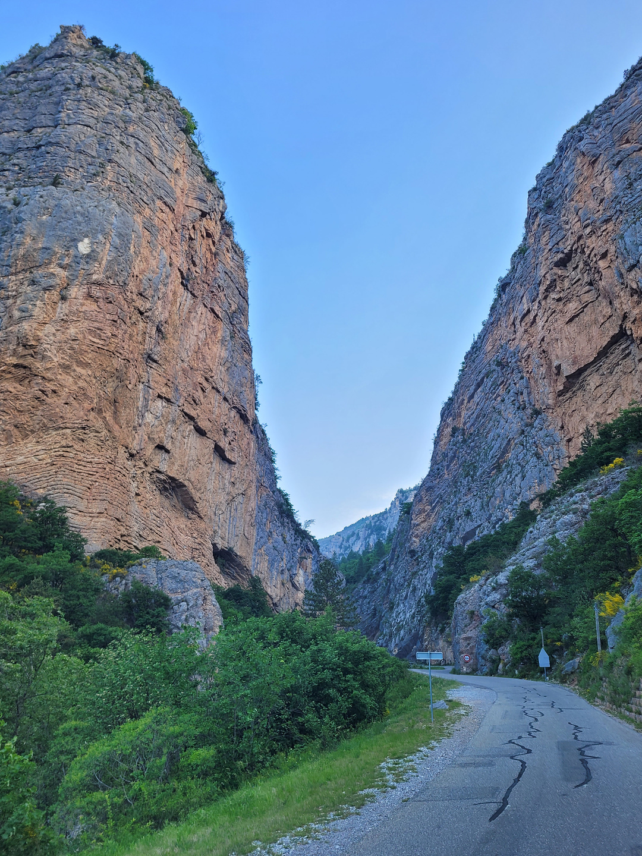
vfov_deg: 67.3
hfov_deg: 53.1
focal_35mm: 26
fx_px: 643
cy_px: 428
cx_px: 321
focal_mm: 5.4
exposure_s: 1/282
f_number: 1.8
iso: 40
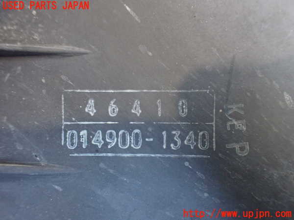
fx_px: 255
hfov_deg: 60.0
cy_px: 110
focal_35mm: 30
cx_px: 147
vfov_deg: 46.8
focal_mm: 5.4
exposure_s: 1/100
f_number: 2.3
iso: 800
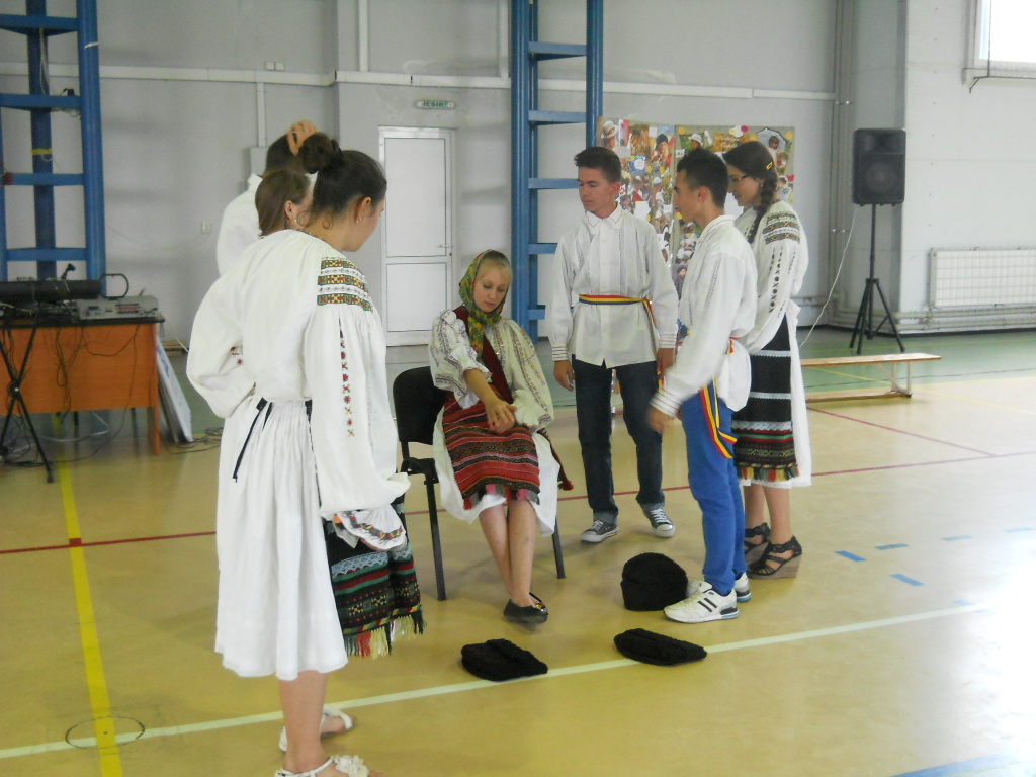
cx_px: 518
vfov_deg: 35.1
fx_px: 1227
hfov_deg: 45.8
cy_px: 388
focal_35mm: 41
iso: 400
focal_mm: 6.72
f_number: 3.1
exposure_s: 1/40
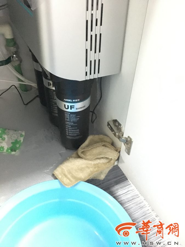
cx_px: 92
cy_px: 124
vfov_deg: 61.7
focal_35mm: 29
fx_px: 207
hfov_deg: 48.2
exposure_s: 1/17
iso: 1250
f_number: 2.2
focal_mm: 4.15
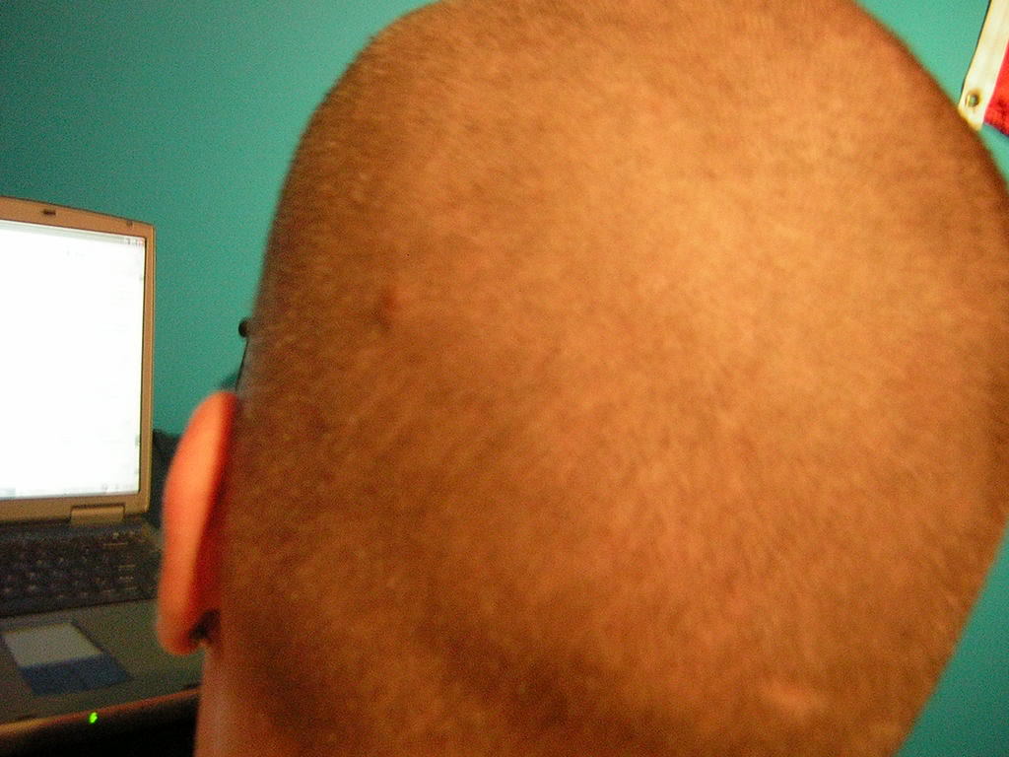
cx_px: 504
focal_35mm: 36
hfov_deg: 51.4
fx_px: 1049
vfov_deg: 39.7
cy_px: 378
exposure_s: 1/5.1
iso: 181
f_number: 2.6
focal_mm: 4.7
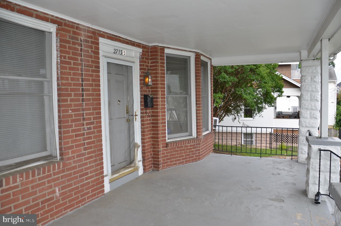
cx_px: 170
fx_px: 255
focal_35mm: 27
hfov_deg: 67.5
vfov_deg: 47.7
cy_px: 113
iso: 125
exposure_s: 1/250
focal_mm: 18
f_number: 4
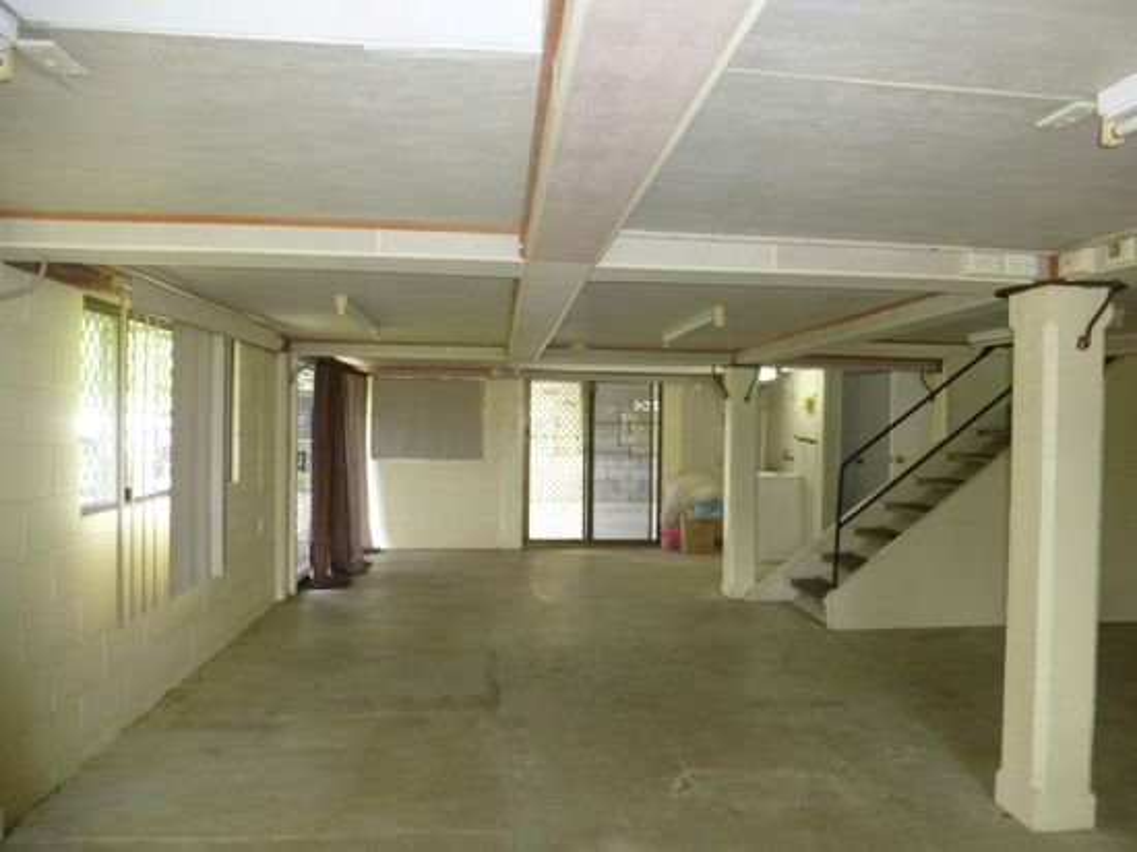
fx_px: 788
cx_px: 568
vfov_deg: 56.8
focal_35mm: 24
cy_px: 426
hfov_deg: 71.6
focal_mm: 4.3
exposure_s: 1/60
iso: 500
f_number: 3.3
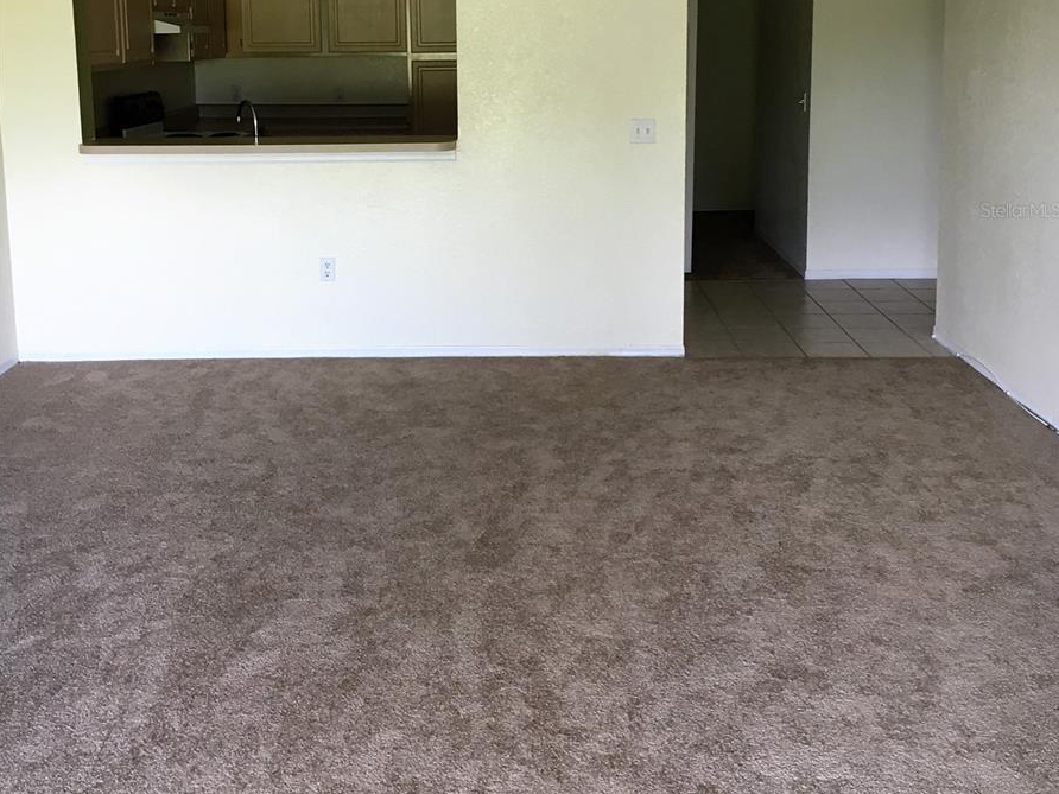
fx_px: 1193
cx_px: 531
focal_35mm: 39
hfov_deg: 47.9
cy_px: 210
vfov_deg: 36.1
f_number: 2.2
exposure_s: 1/30
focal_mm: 4.15
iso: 50
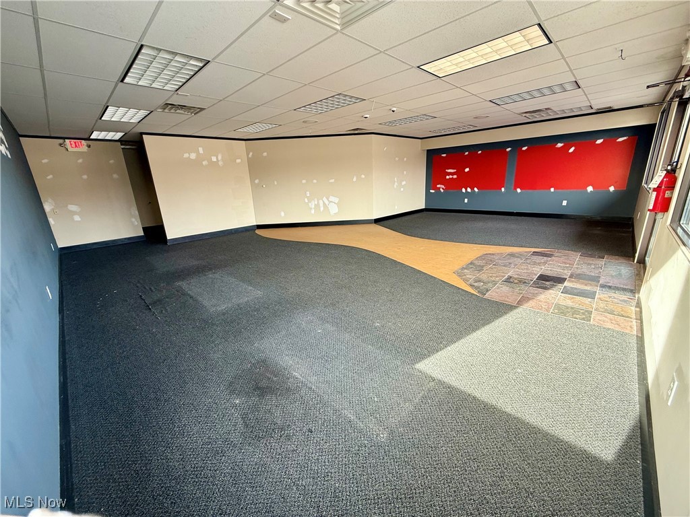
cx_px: 345
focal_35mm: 14
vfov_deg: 85.7
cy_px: 258
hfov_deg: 102.1
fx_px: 279
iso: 100
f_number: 2.2
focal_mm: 2.22
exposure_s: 1/99
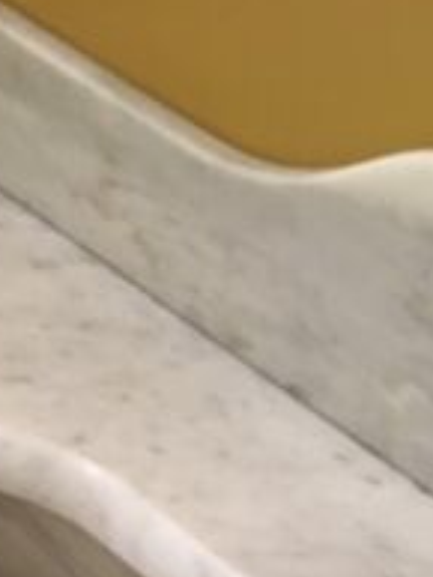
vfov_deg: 17.7
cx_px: -45
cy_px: 939
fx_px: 1599
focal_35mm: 96
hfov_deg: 15.0
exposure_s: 1/33
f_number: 2.2
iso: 50
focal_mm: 4.15
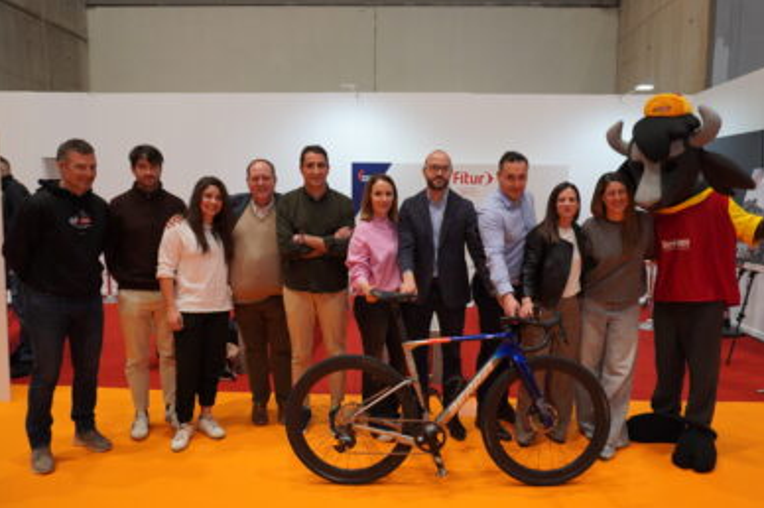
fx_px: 551
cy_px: 256
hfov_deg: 69.4
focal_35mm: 26
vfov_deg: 49.5
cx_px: 406
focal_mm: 16
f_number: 4
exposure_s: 1/160
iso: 1250
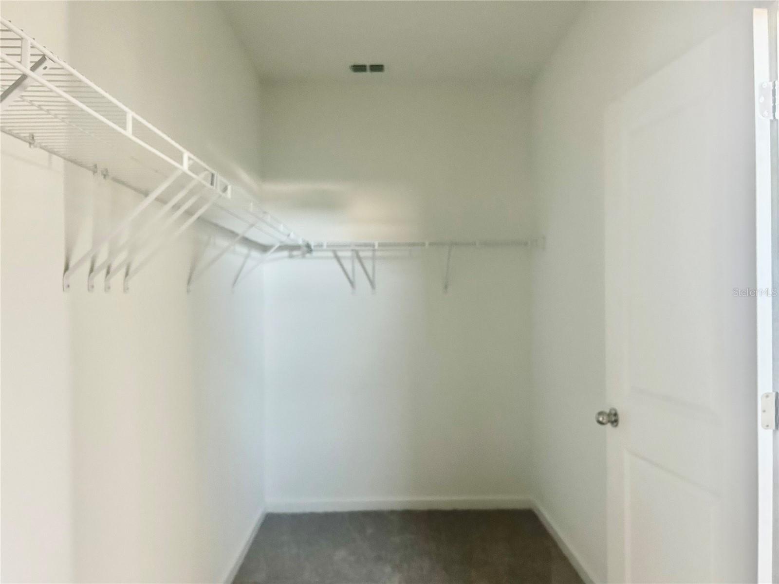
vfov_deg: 53.1
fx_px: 585
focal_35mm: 26
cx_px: 390
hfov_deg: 67.3
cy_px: 292
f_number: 1.5
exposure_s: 1/60
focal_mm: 5.7
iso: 500
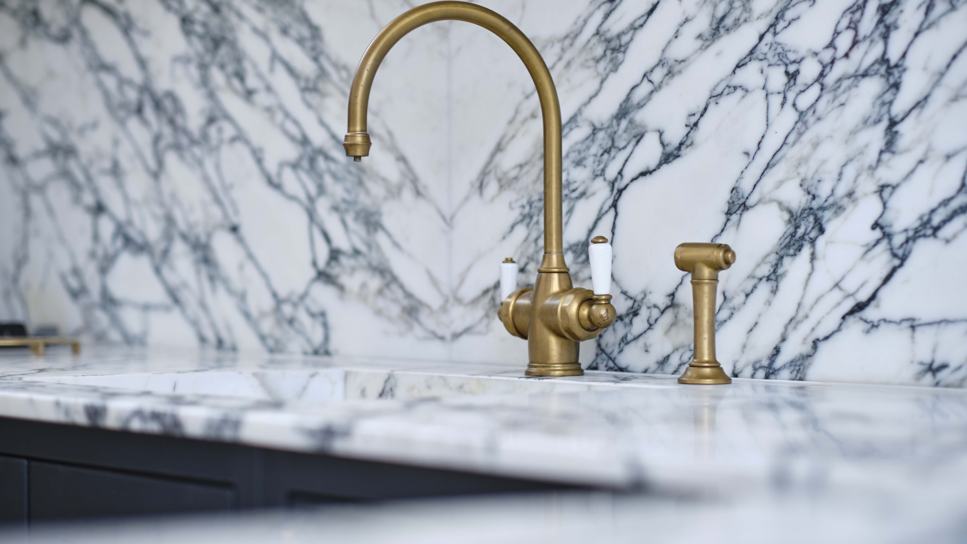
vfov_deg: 13.6
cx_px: 486
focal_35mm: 89
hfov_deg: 23.9
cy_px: 248
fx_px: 2282
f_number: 1.6
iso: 200
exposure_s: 1/125
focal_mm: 56
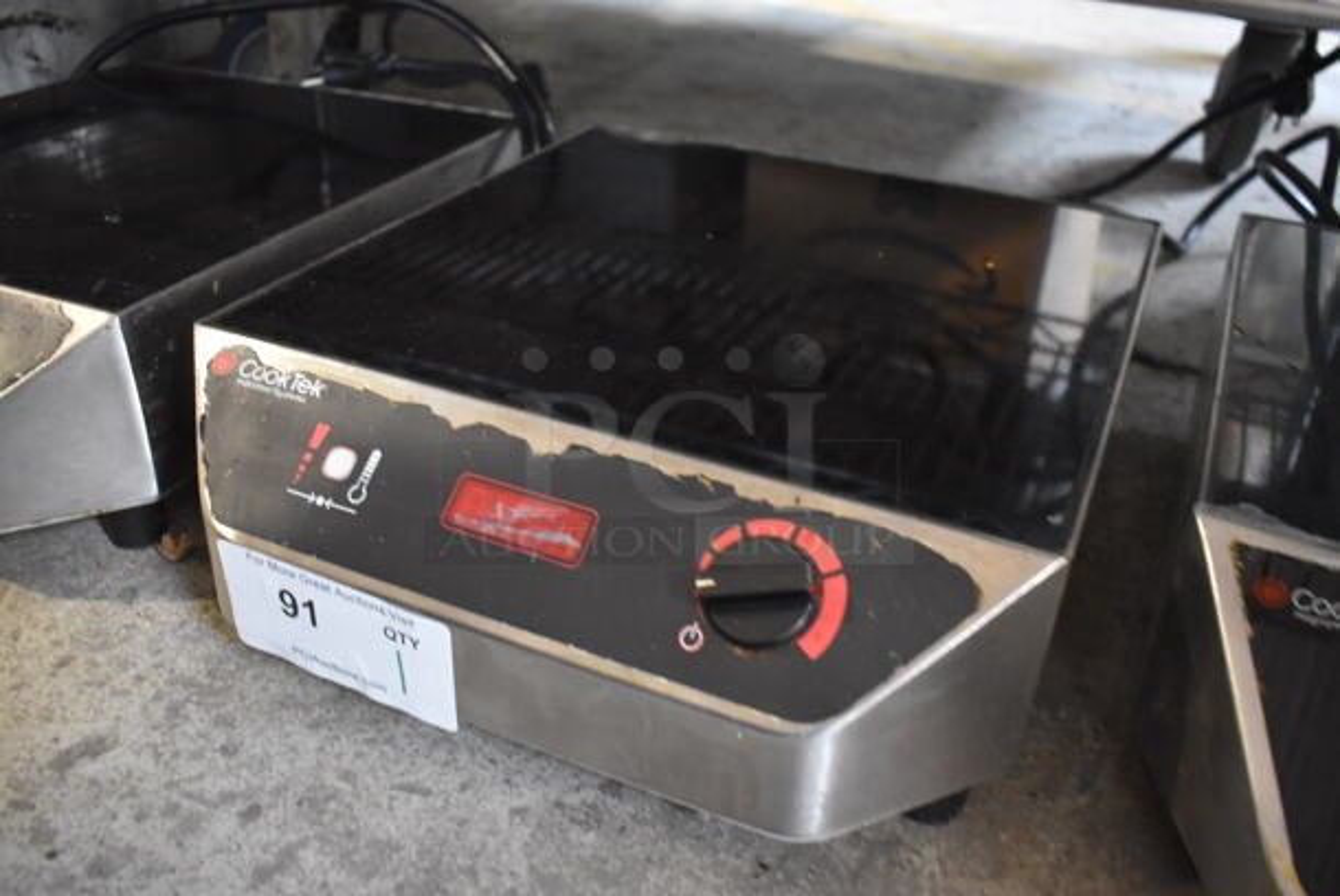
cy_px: 448
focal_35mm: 32
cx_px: 670
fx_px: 1174
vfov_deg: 41.8
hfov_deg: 59.4
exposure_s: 1/25
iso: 3200
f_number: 3.8
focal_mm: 21
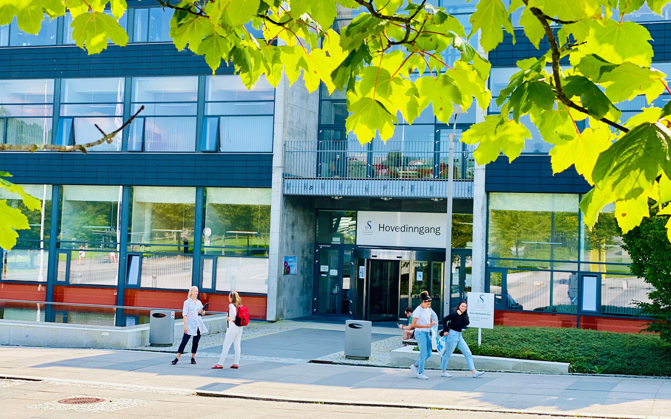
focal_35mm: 56
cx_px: 334
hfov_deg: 36.3
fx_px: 1024
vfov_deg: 23.1
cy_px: 179
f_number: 2
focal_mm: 6
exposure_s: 1/421
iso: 20
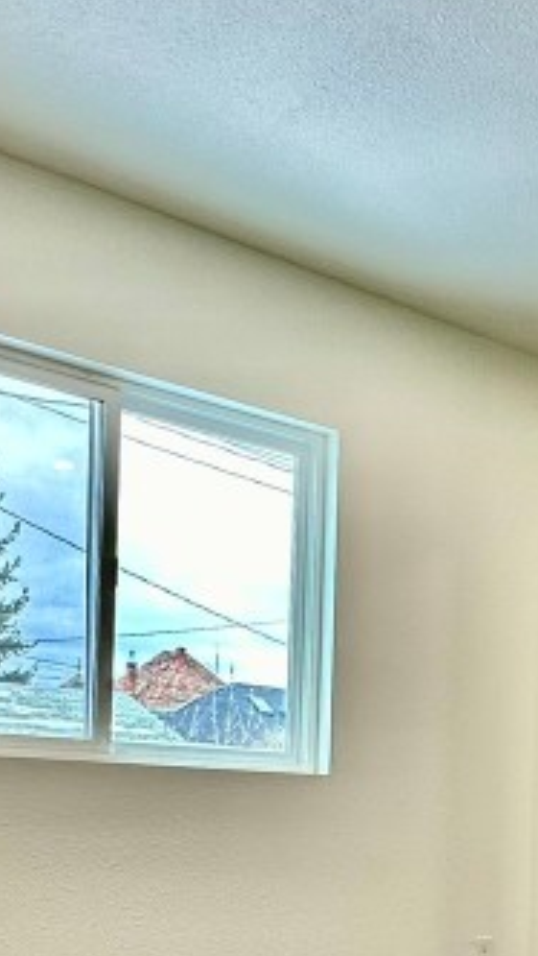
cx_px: 469
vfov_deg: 40.8
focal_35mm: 47
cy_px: 838
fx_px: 1191
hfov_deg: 24.8
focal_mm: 2.22
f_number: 2.2
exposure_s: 1/120
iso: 64
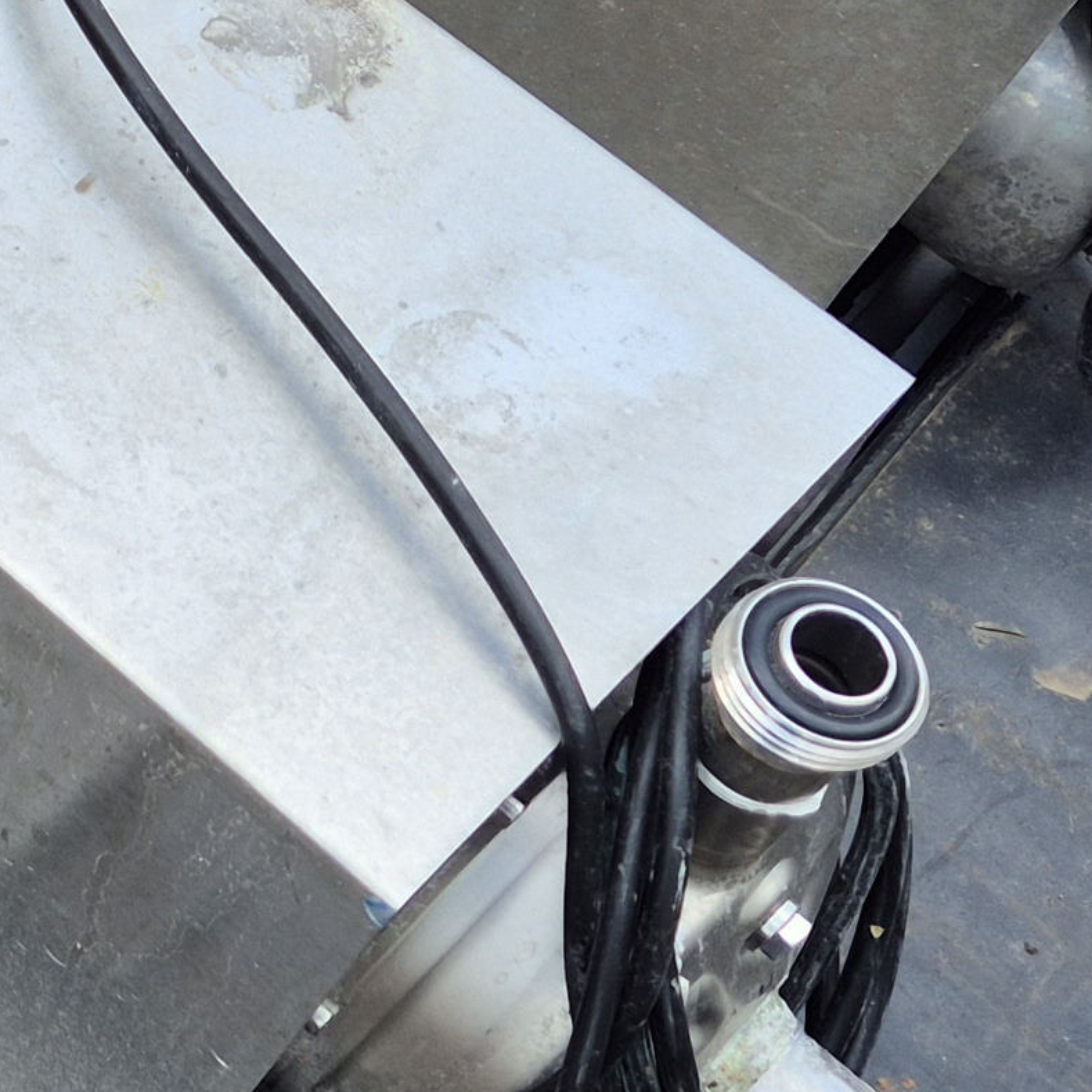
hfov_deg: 14.8
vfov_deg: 16.6
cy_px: 80
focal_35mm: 103
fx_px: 3676
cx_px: -858
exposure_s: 1/566
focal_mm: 5.4
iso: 25
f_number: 1.8
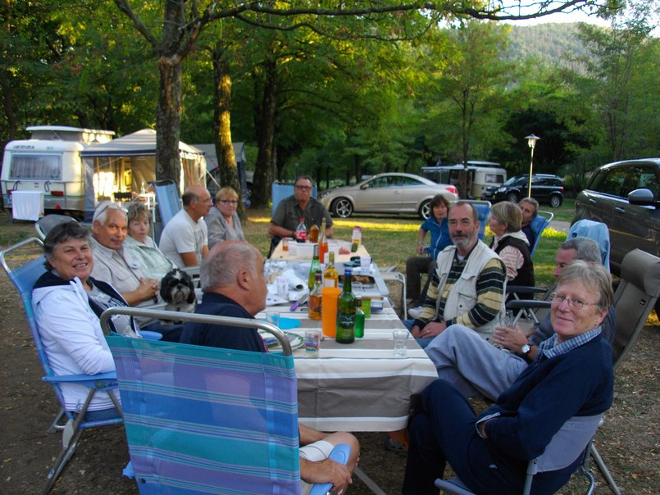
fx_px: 591
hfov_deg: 58.3
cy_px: 248
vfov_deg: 45.5
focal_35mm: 31
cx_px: 330
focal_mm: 5.7
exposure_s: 1/125
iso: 150
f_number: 2.9
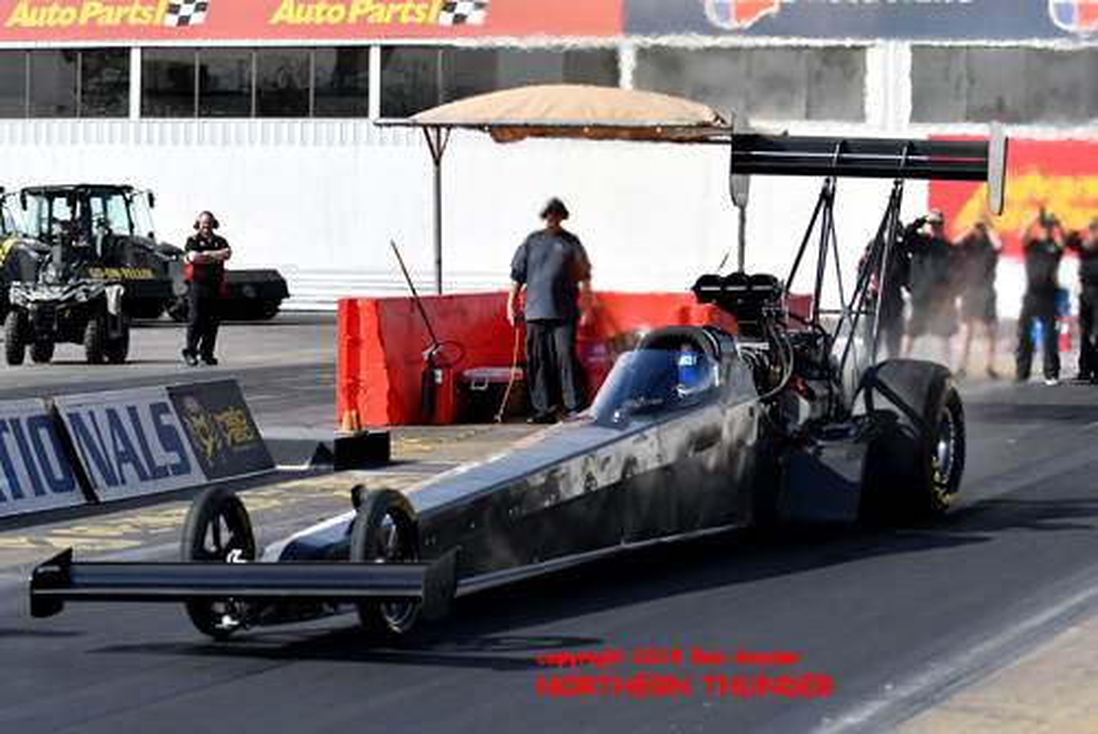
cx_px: 549
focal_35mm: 105
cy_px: 367
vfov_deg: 13.1
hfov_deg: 19.4
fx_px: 3204
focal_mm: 70
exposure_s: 1/2000
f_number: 5.6
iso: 160
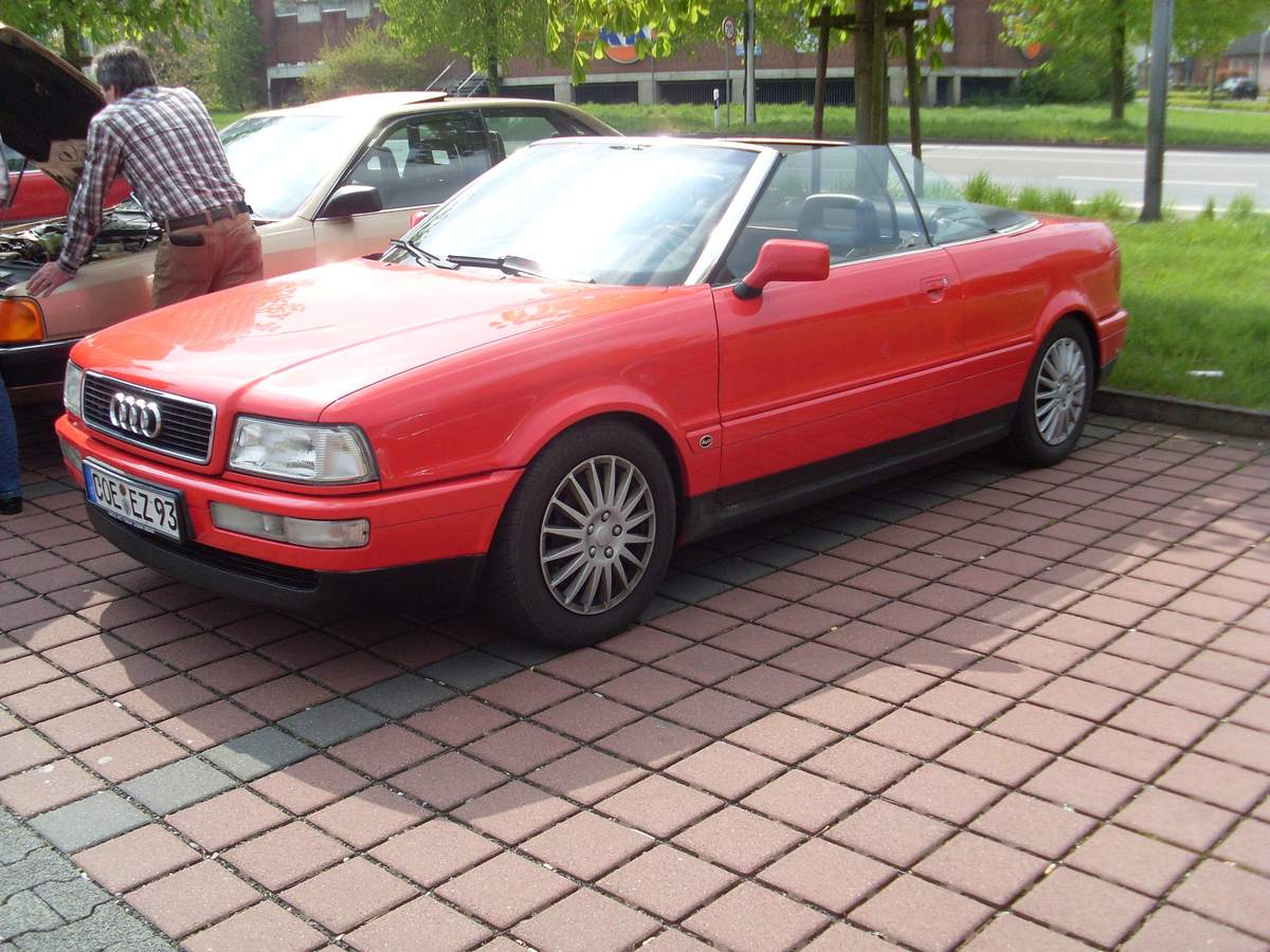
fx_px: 1394
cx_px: 635
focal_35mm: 38
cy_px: 476
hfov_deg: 49.0
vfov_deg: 37.7
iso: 80
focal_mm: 6.3
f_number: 7.7
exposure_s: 1/180
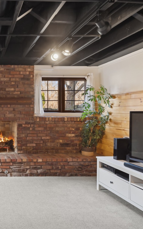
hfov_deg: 38.7
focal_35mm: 27
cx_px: -11
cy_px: 110
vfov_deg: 68.4
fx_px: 168
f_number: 8
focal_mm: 17
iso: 200
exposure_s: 1/5
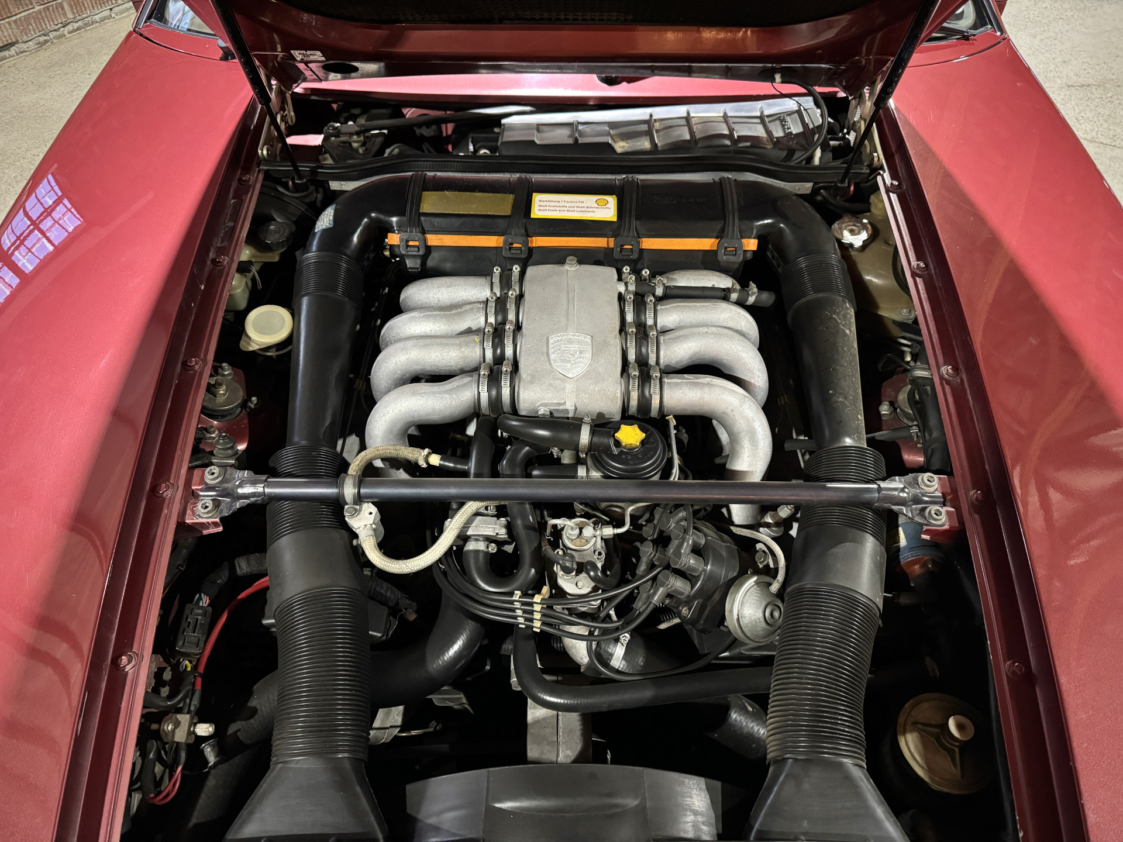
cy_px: 421
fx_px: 779
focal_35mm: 24
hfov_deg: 71.6
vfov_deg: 56.8
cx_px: 562
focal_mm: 6.76
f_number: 1.78
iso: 1000
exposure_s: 1/33
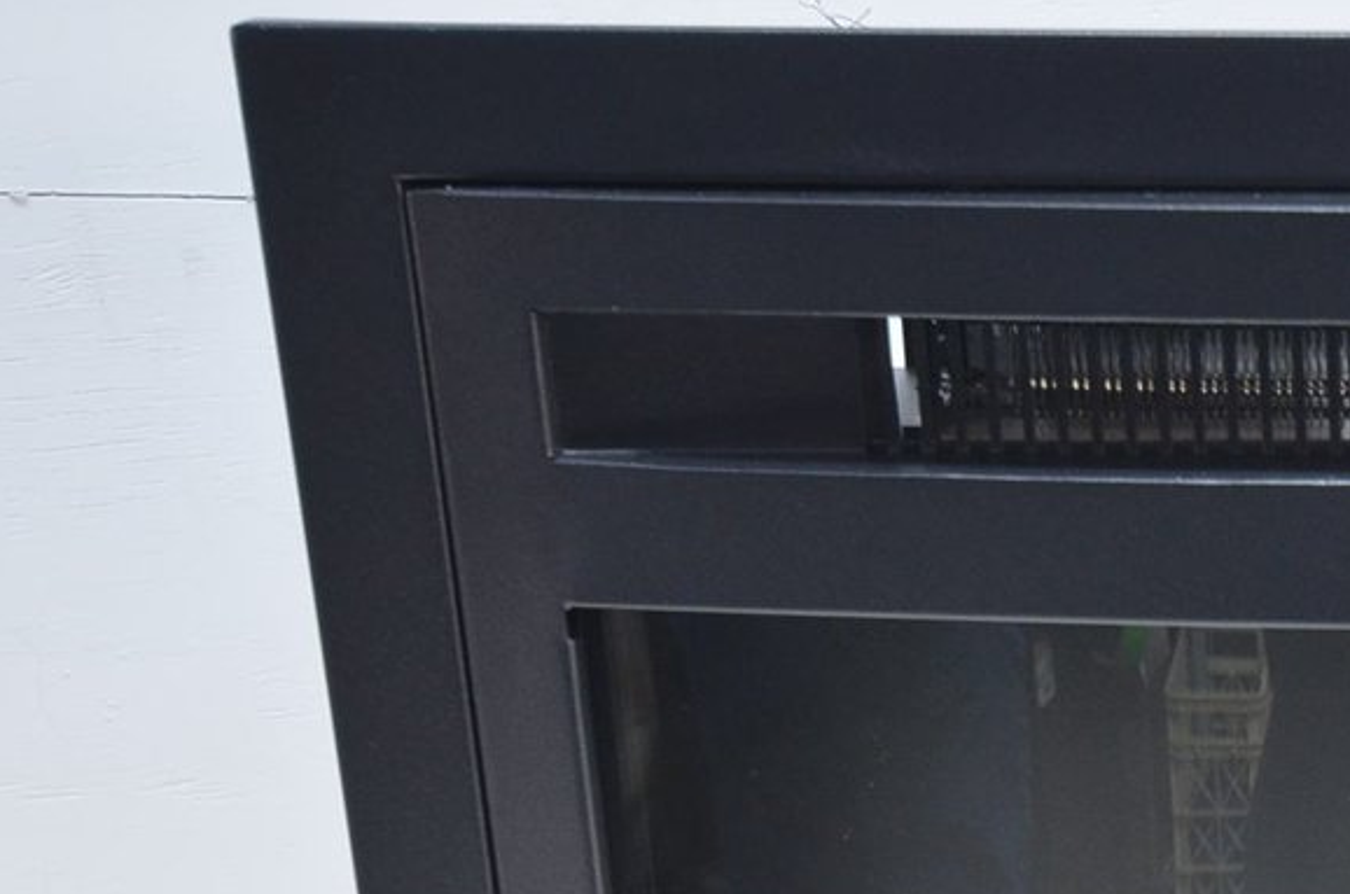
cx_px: 1735
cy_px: 1005
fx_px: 3331
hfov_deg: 20.9
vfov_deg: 14.9
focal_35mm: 89
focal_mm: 20
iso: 640
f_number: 4.5
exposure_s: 1/160
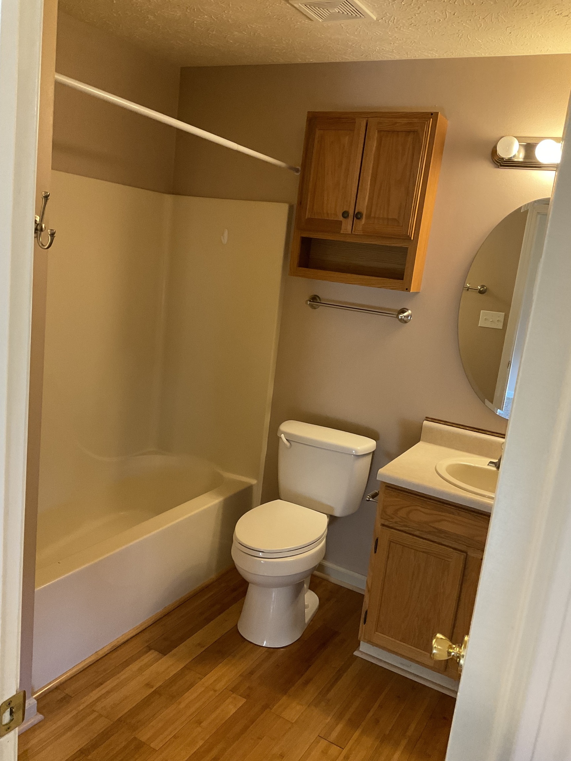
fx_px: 638
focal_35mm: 29
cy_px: 380
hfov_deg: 48.2
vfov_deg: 61.7
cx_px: 286
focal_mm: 3
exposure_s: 1/60
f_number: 1.8
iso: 200
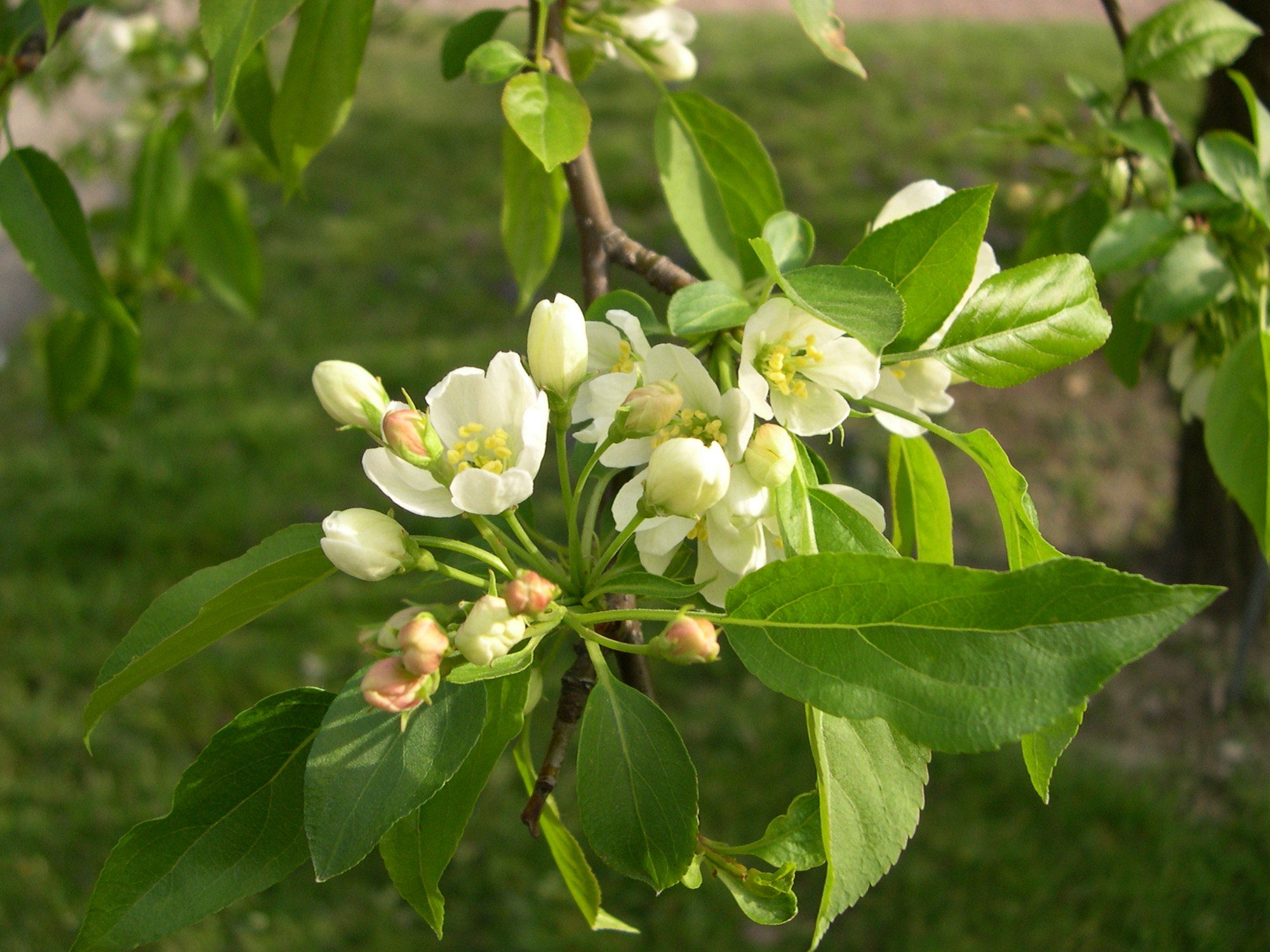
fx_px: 1394
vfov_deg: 37.7
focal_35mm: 38
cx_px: 635
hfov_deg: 49.0
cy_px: 476
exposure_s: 1/407
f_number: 2.8
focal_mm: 8
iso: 100
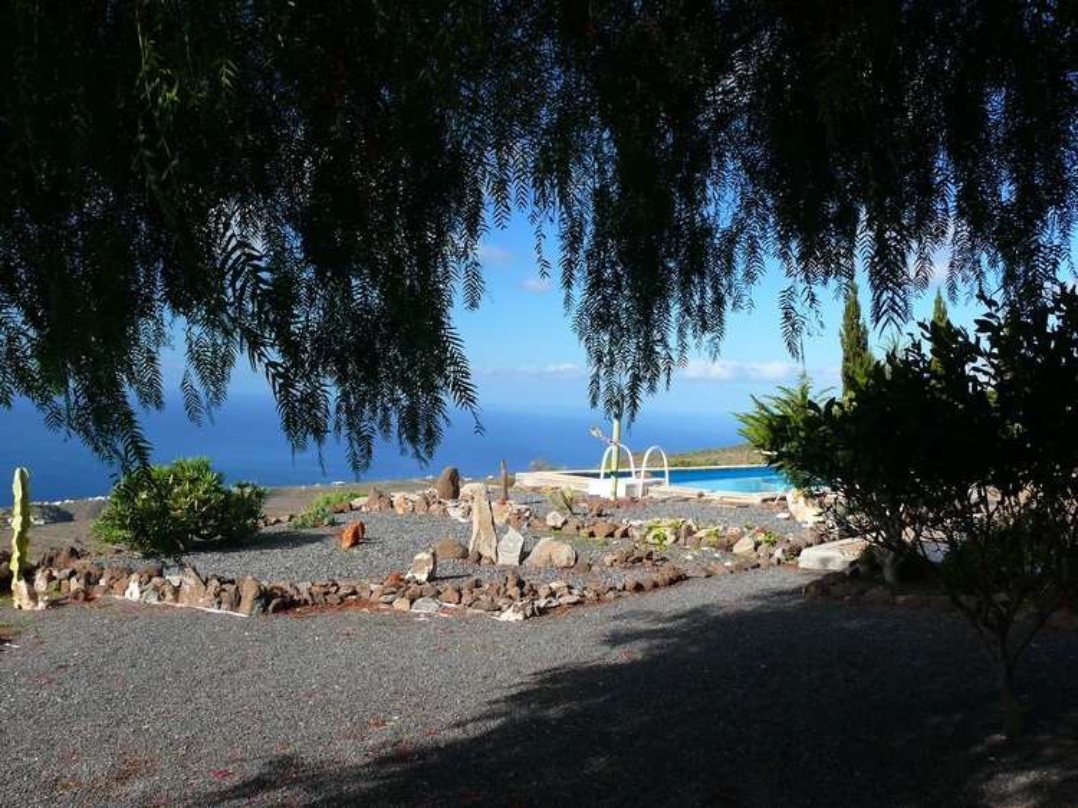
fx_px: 1090
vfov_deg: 40.7
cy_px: 404
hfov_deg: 52.6
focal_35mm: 35
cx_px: 539
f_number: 4
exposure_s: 1/250
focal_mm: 7.4
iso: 100
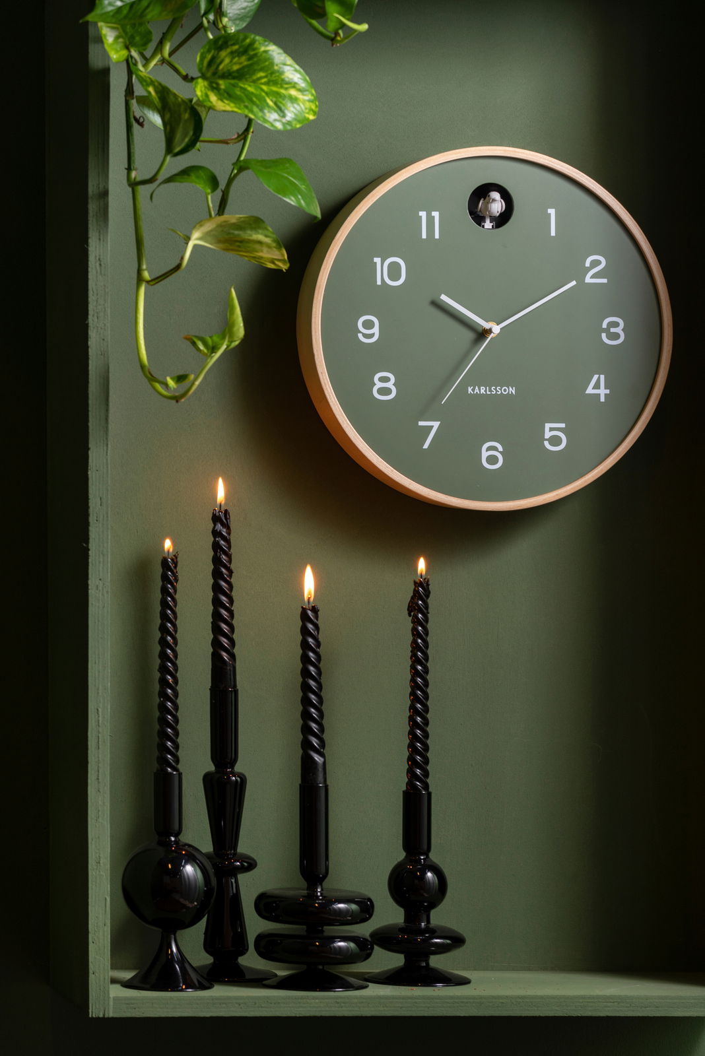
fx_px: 3962
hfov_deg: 10.2
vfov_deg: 15.2
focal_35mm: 135
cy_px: 528
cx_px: 352
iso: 160
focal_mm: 135
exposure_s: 1/13
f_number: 6.3
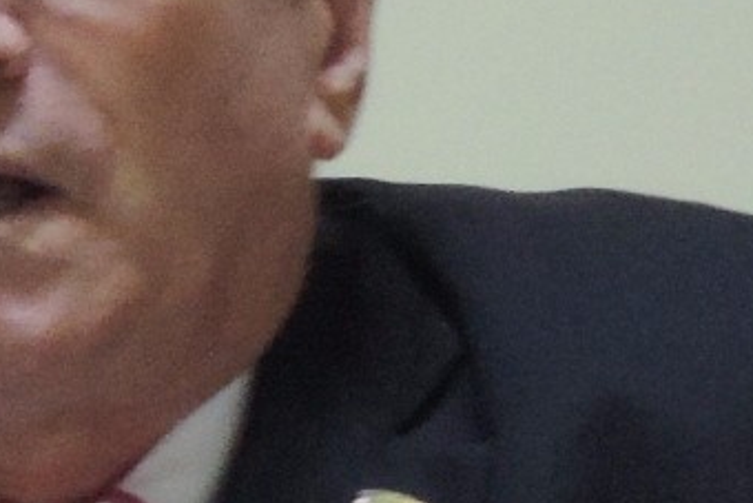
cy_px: 727
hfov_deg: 1.5
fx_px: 29106
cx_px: 237
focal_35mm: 1391
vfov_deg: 1.0
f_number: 4.6
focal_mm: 35.6
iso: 800
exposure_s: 1/25
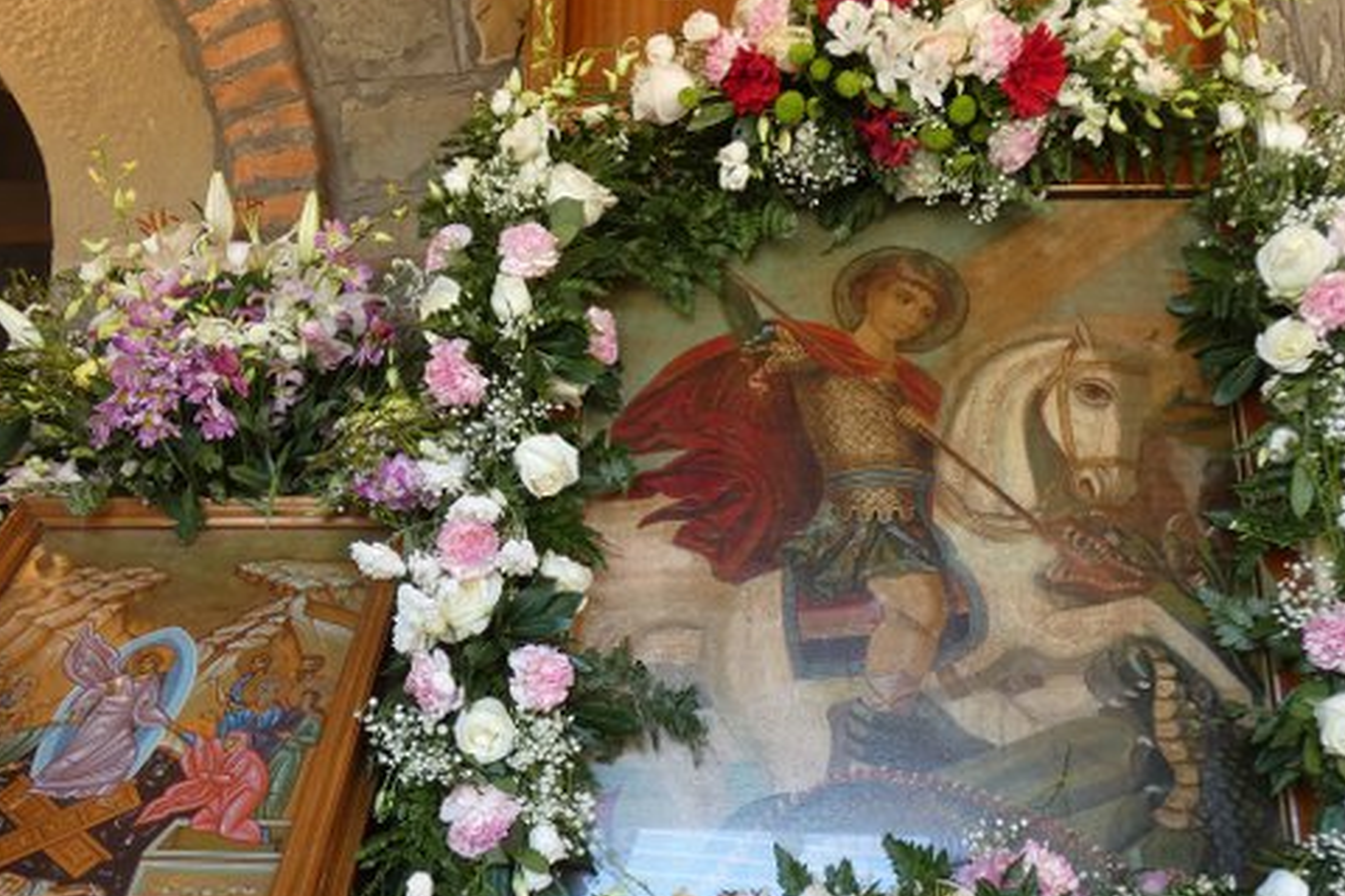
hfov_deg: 49.6
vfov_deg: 33.9
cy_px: 585
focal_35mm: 39
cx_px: 661
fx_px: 1457
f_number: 3.3
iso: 160
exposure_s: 1/80
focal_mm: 5.3
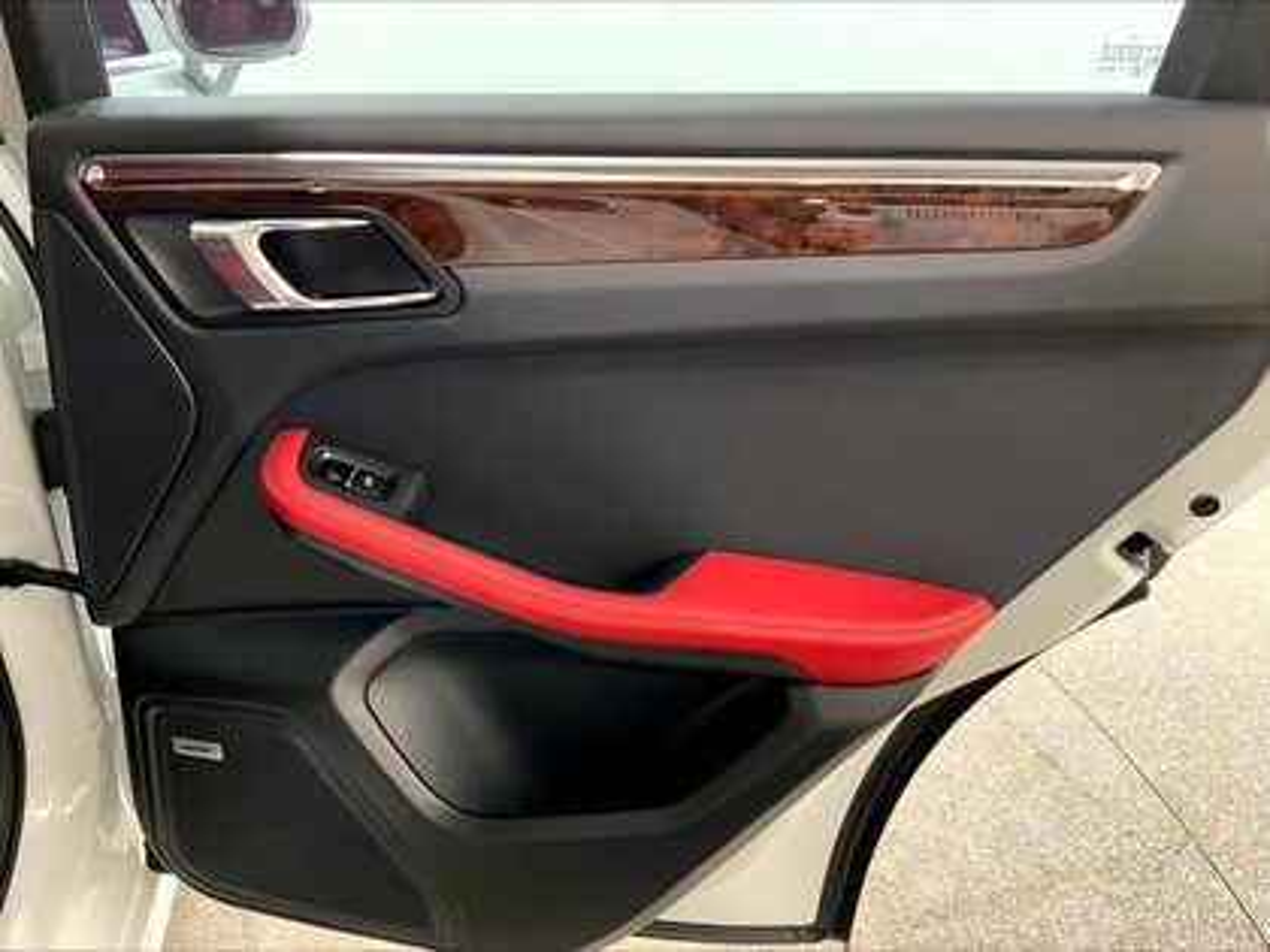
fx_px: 1064
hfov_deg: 61.7
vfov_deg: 48.2
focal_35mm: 29
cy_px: 476
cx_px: 635
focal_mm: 3
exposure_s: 1/60
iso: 125
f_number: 1.8
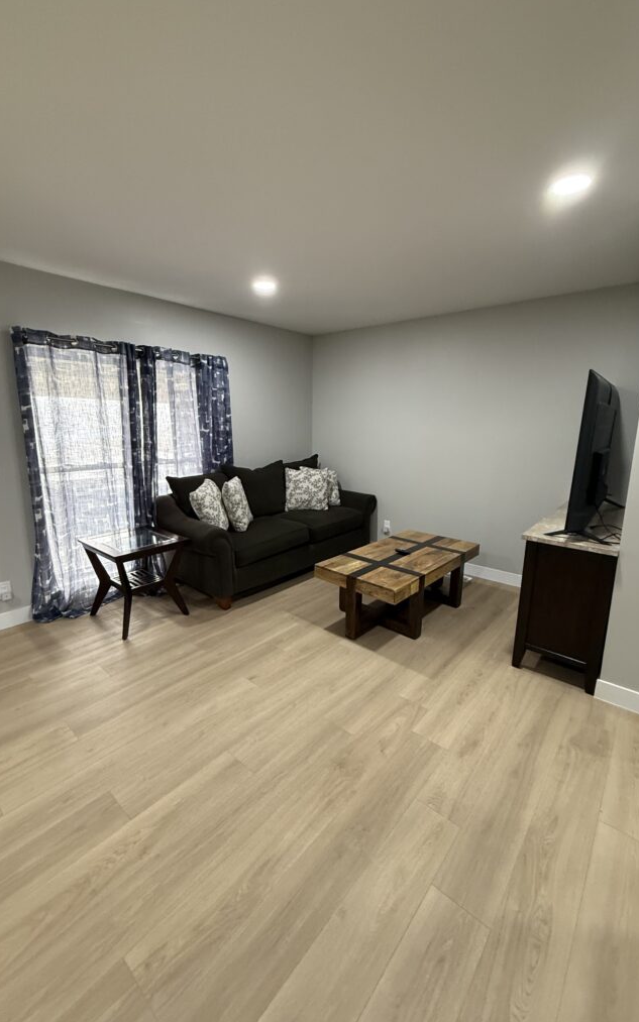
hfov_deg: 74.8
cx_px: 313
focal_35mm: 15
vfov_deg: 101.5
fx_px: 418
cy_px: 506
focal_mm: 2.22
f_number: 2.2
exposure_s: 1/60
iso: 400
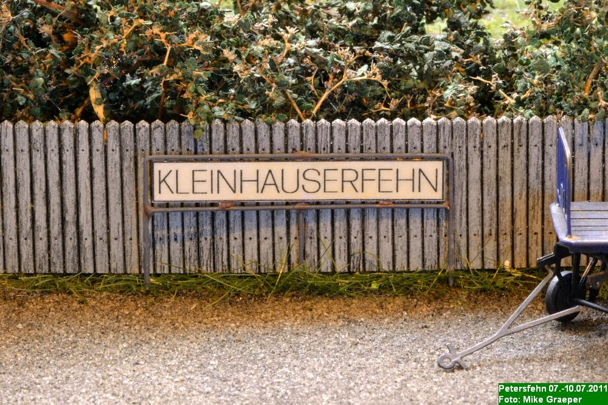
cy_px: 202
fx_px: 2659
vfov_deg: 8.7
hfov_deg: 13.0
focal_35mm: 158
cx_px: 304
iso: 100
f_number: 40
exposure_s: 30
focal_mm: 105
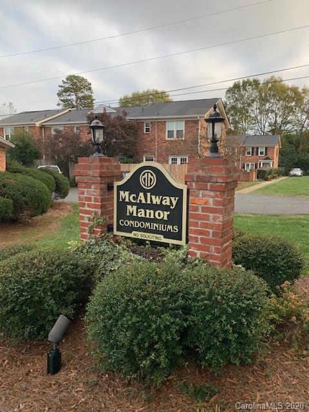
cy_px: 206
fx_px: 309
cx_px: 154
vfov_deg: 67.3
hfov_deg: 53.1
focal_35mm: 26
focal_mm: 4.25
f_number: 1.8
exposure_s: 1/802
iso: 25
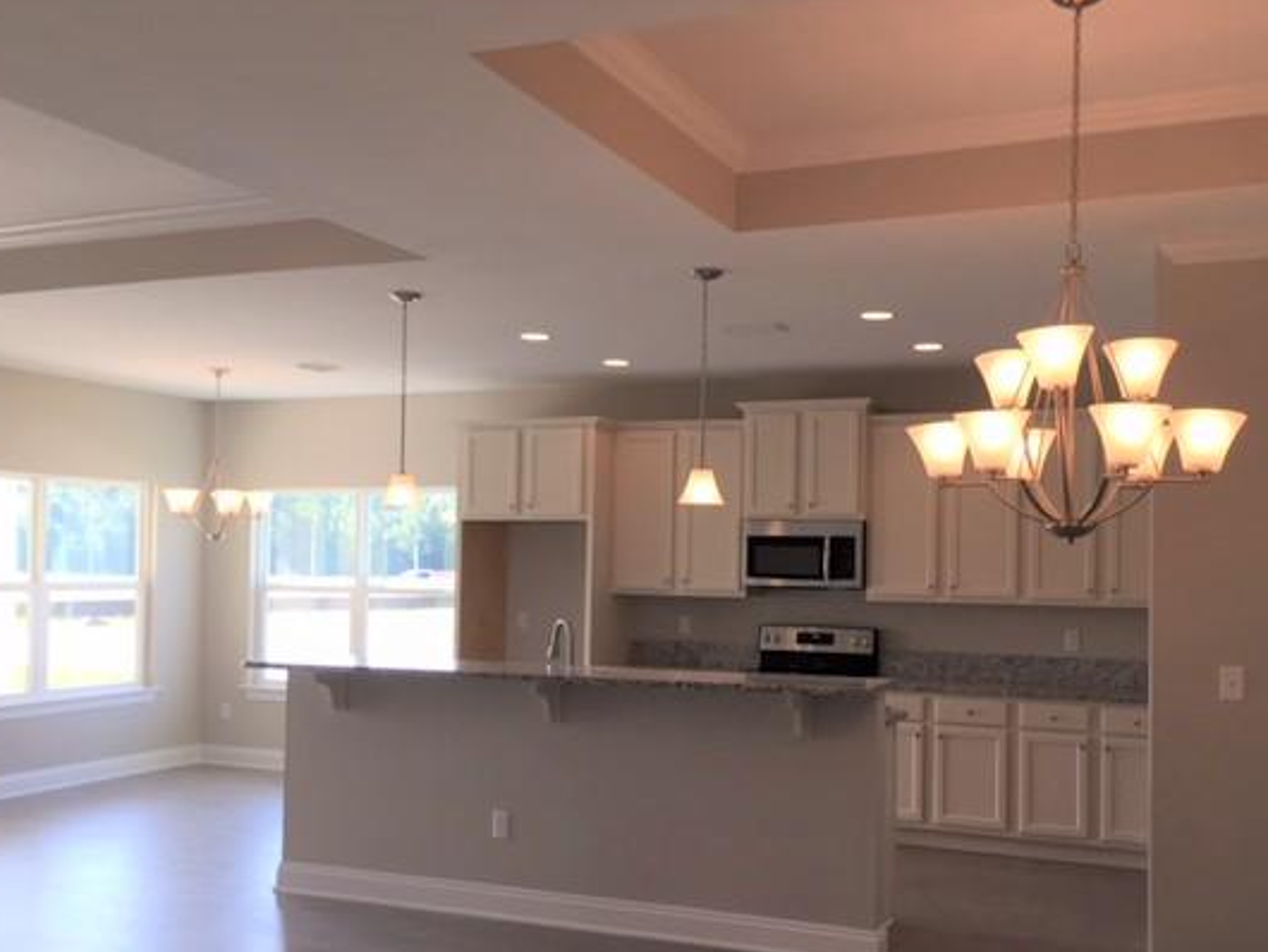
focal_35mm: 35
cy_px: 550
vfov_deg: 40.6
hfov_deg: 52.5
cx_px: 694
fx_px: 1283
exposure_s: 1/120
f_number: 2.2
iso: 32
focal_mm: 4.15
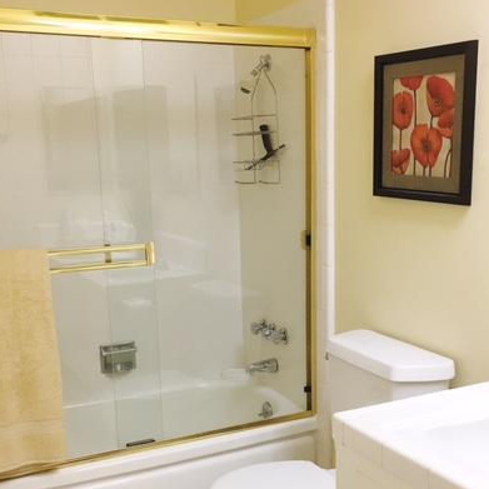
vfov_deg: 39.7
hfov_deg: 40.0
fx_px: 671
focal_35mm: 42
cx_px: 273
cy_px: 310
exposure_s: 1/30
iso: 50
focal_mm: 4.15
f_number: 2.2
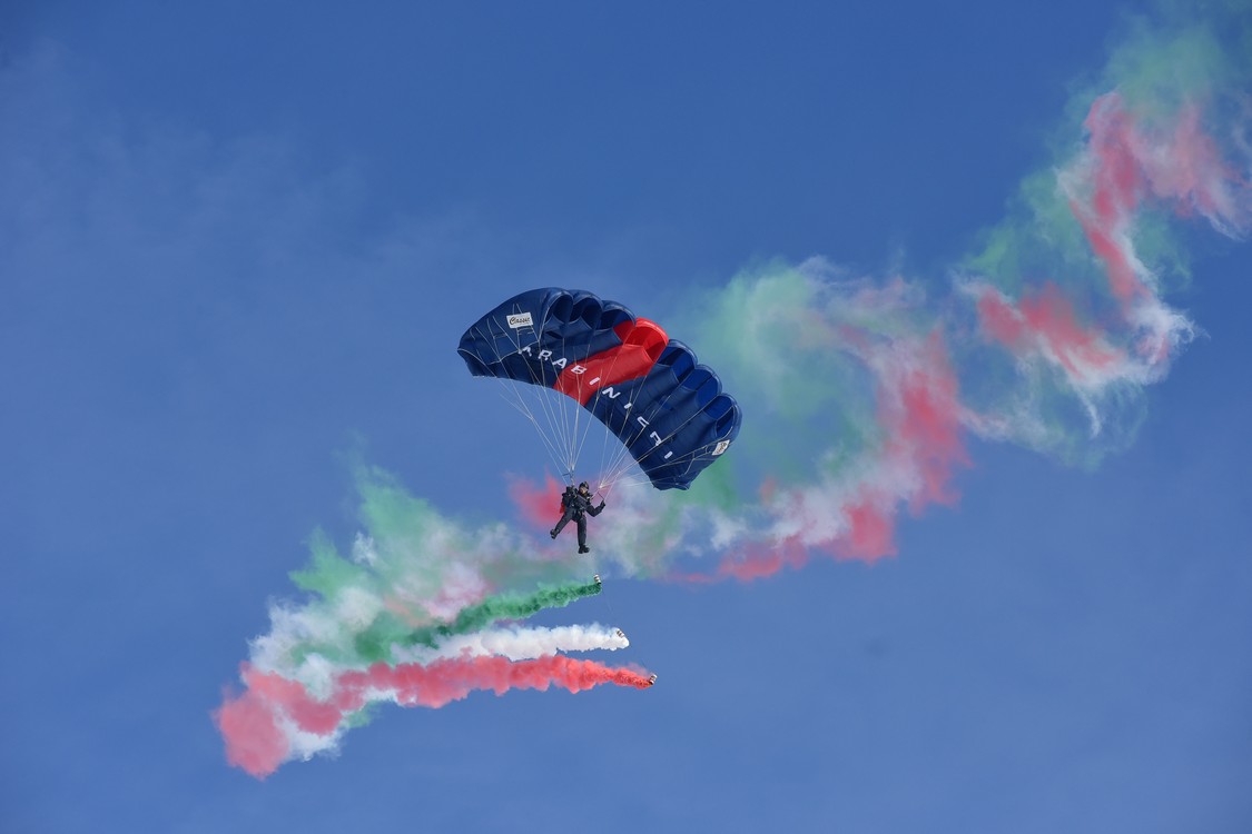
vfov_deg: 6.9
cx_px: 626
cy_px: 417
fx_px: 6955
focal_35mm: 200
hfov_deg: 10.3
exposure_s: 1/1600
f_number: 11
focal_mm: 200
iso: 640
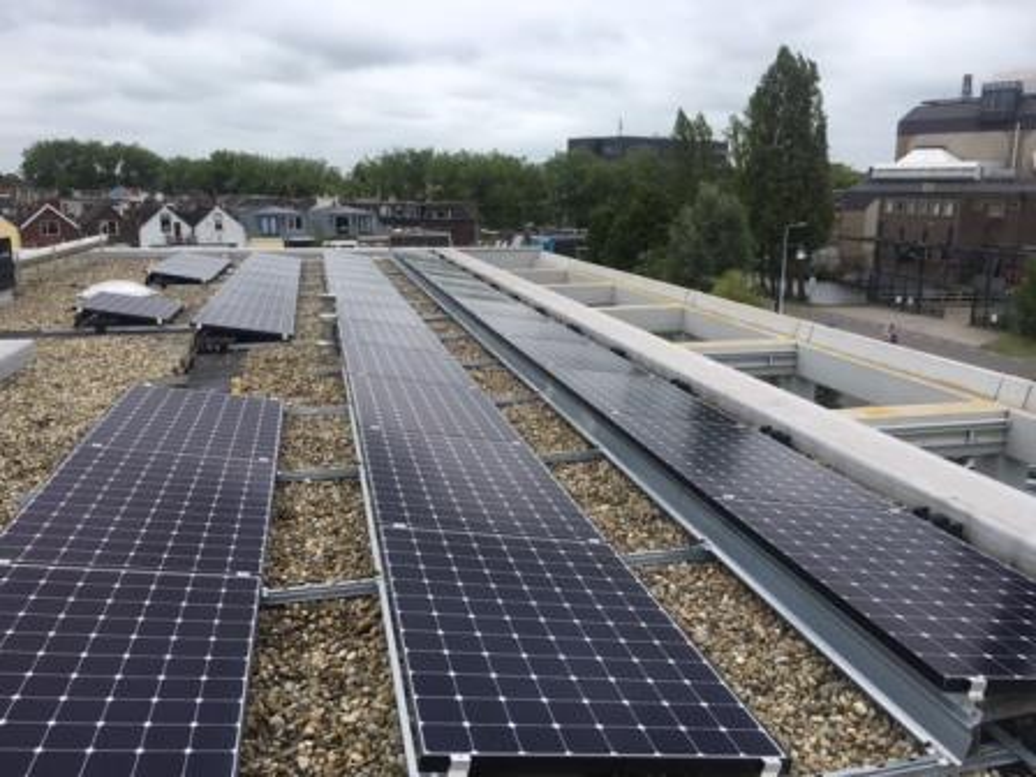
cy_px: 388
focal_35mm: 29
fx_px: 868
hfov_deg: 61.7
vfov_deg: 48.2
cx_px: 518
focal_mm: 4.15
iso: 25
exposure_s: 1/793
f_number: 2.2
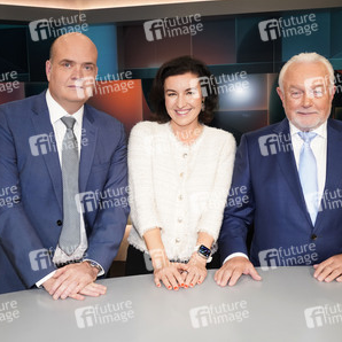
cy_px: 171
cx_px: 189
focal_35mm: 36
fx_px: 402
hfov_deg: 46.0
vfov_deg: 46.0
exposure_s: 1/125
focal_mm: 28
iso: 2000
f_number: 5.6
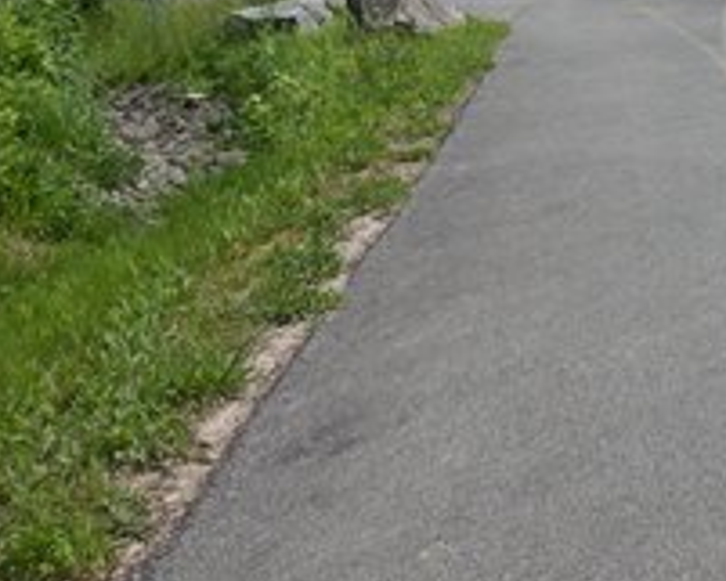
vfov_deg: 25.6
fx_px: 1204
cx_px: 766
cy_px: -18
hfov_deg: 30.6
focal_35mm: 56
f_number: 4.1
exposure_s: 1/1250
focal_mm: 4.3
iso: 125
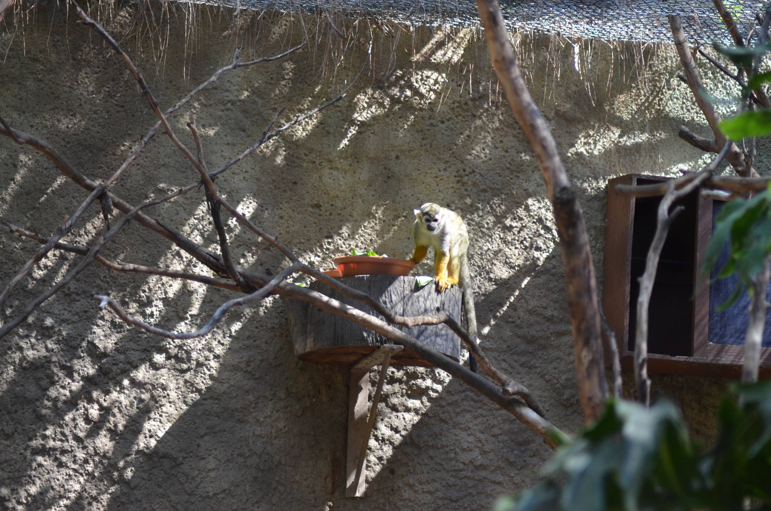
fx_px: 2244
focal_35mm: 105
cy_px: 256
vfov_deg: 13.0
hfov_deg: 19.5
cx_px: 386
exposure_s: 1/250
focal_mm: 70
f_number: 4
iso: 500
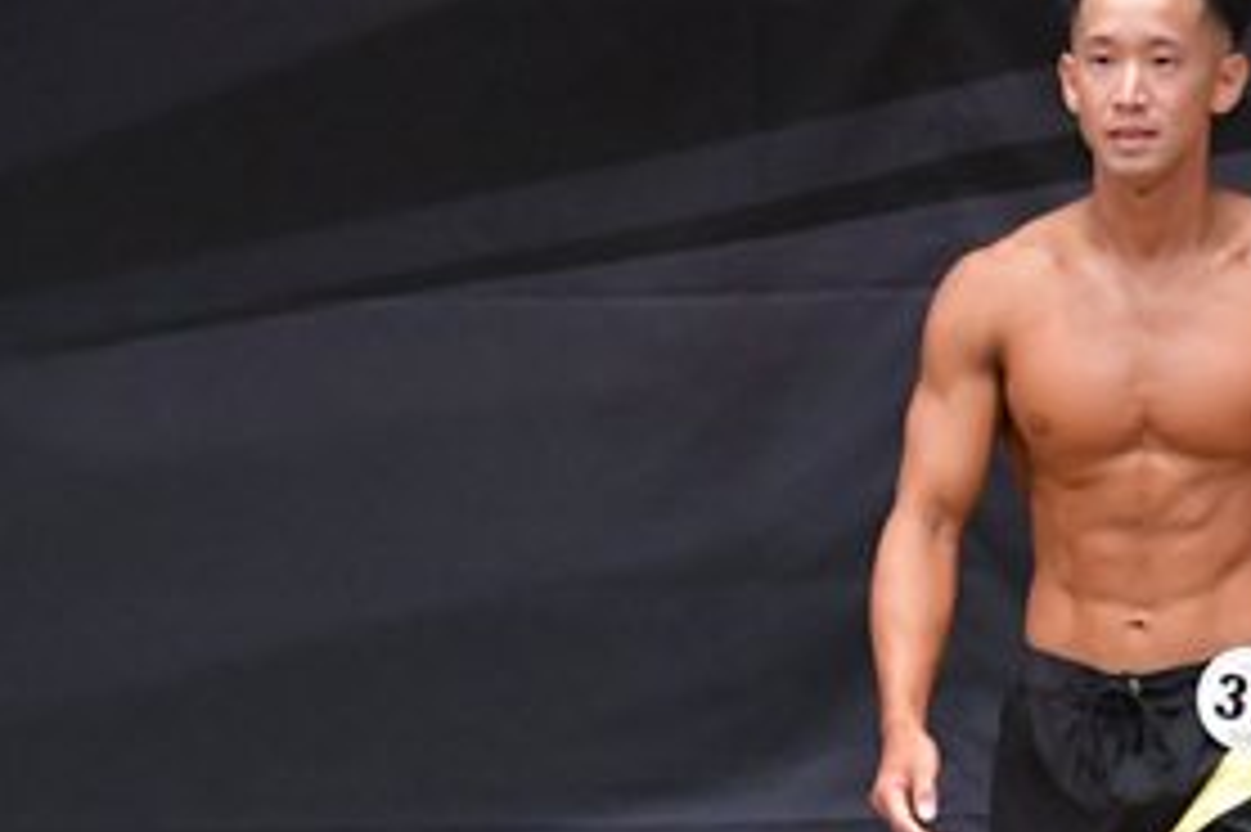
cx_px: 835
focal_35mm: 754
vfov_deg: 1.8
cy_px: 715
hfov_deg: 2.7
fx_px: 26185
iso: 6400
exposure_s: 1/400
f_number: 5.6
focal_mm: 180
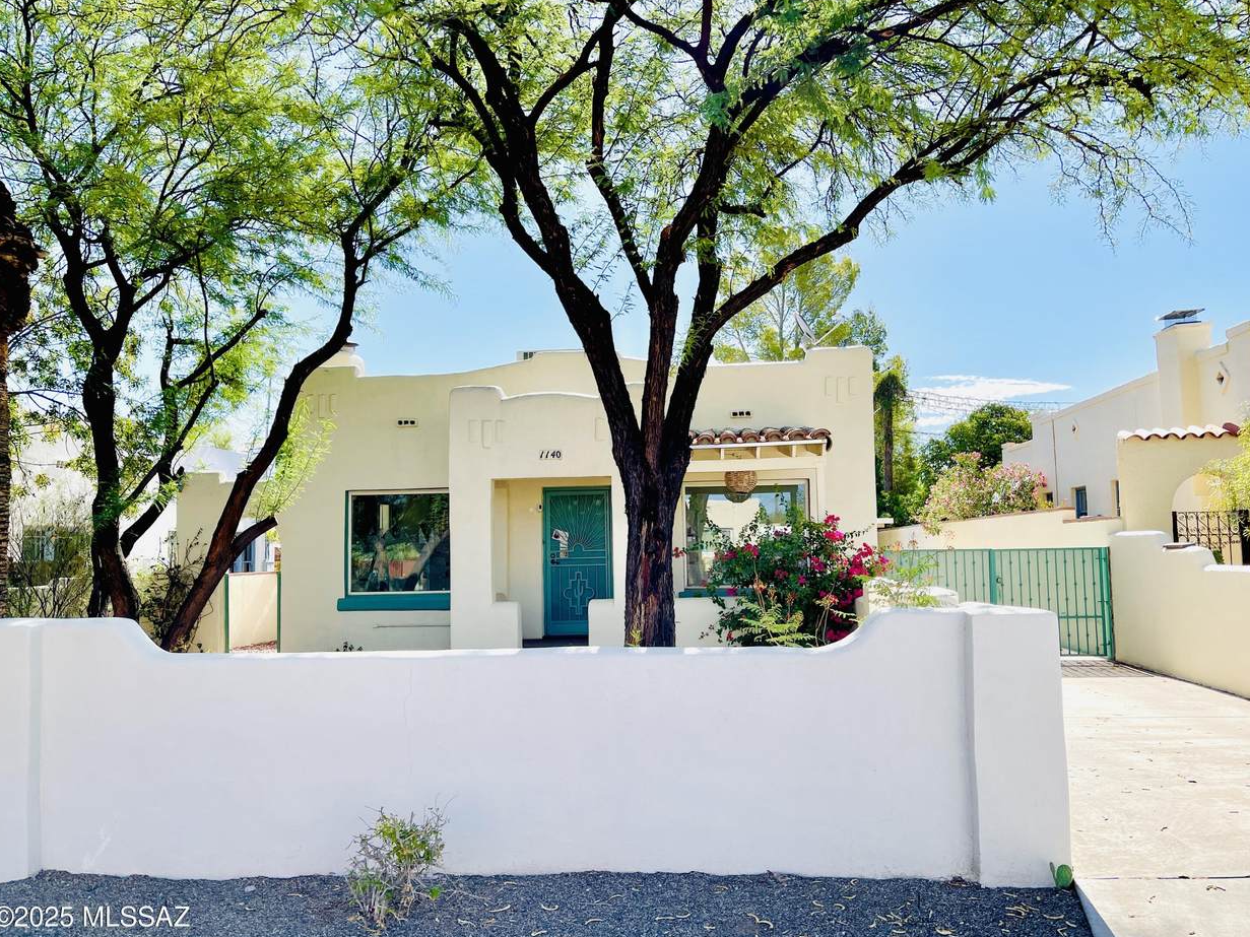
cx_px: 641
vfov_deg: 53.1
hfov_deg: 67.3
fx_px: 939
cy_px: 474
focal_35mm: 26
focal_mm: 5.1
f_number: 1.6
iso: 32
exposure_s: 1/2660
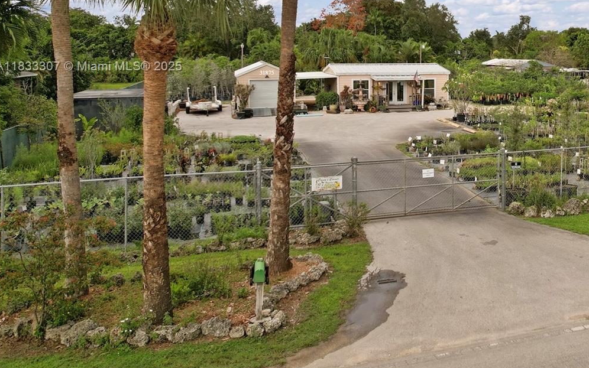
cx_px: 466
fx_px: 578
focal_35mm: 36
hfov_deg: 50.9
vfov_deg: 34.2
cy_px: 67
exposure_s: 1/730
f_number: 2.8
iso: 100
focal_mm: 8.38
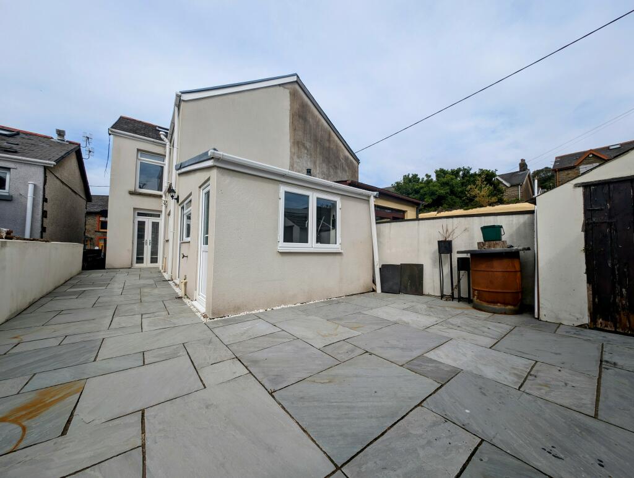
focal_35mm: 12
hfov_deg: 110.5
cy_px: 239
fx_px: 220
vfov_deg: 94.6
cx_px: 317
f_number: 1.95
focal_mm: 2.23
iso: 39
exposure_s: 1/1401
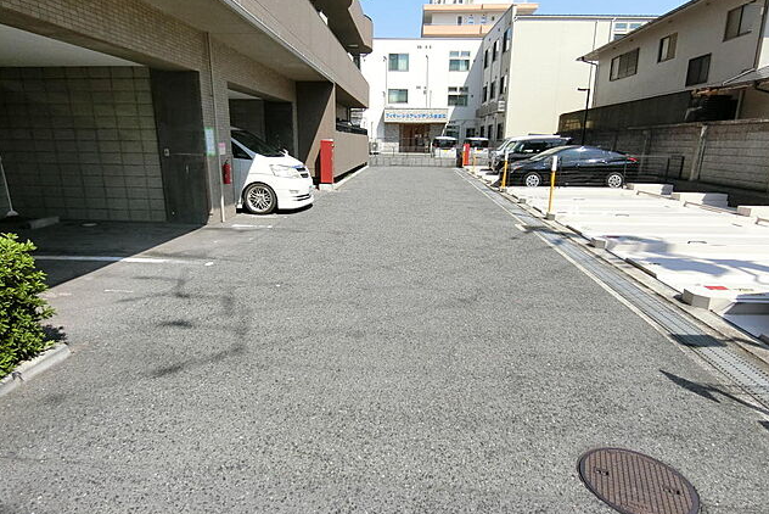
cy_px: 257
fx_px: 427
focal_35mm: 20
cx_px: 386
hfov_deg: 84.0
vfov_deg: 62.0
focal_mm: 4.06
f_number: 6.9
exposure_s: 1/1000
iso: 320
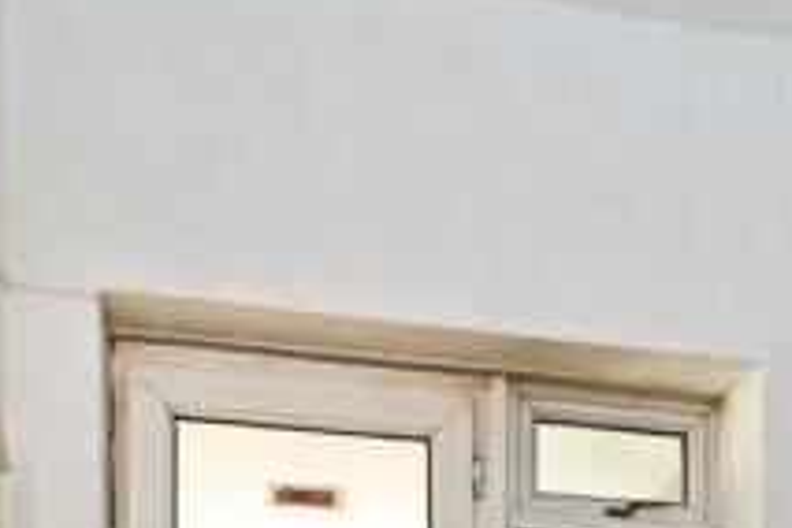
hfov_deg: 45.2
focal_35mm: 43
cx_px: 470
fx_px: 946
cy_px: 768
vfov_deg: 24.8
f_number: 8
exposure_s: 1/6
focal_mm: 14
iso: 320
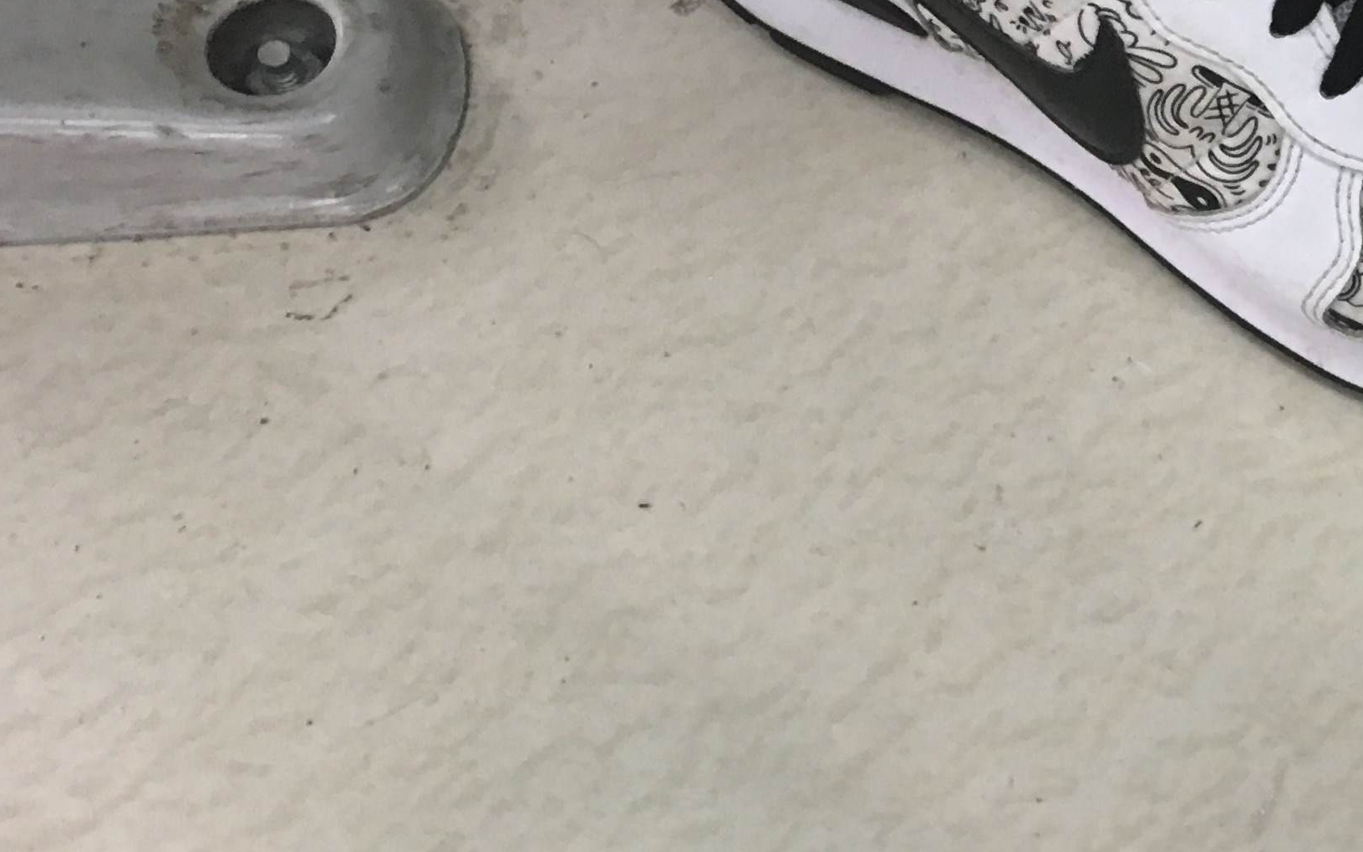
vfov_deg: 17.1
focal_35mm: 76
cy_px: 352
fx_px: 2823
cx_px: 1420
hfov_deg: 25.5
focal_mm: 4.15
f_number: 2.2
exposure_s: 1/17
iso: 80
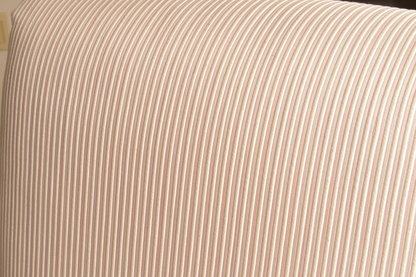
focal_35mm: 58
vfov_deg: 23.3
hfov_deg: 34.4
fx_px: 670
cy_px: 176
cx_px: 249
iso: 100
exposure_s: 1/160
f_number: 8
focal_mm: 26
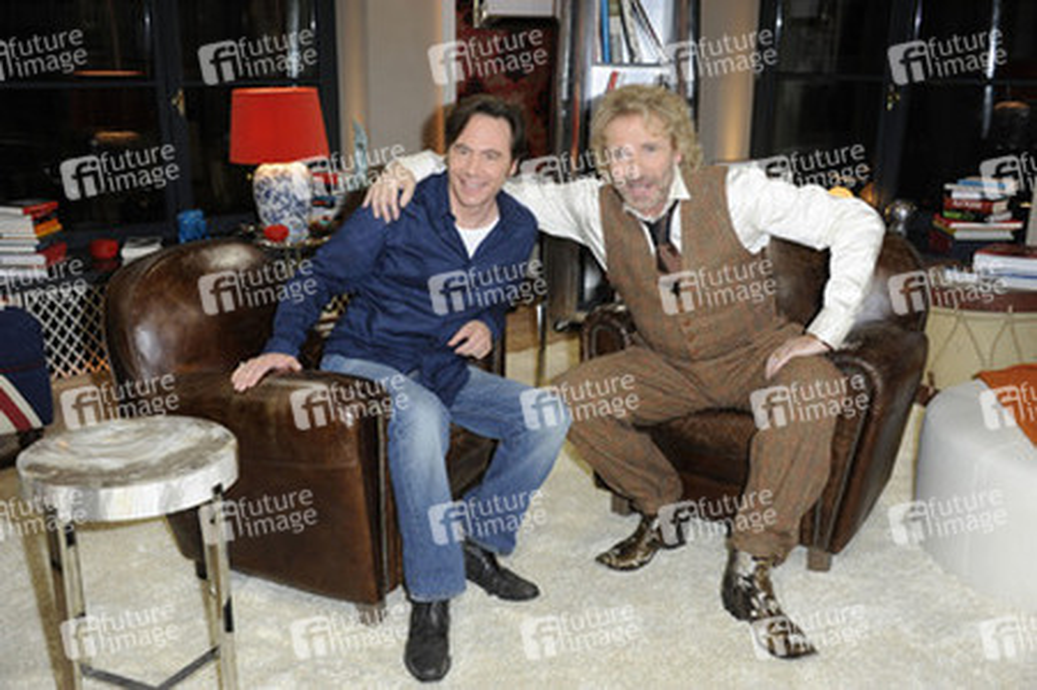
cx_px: 518
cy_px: 345
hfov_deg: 48.5
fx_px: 1151
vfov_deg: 33.4
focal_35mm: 40
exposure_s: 1/160
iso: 2500
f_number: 5.6
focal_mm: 40
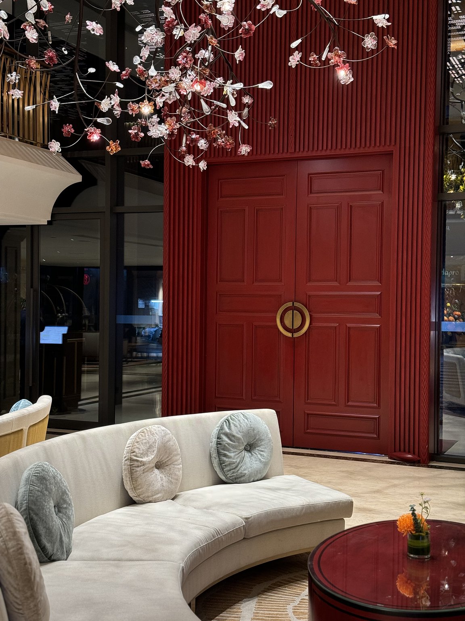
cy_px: 310
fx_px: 860
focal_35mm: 48
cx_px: 232
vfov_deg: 39.7
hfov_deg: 30.3
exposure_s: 1/33
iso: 250
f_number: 1.78
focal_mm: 6.76
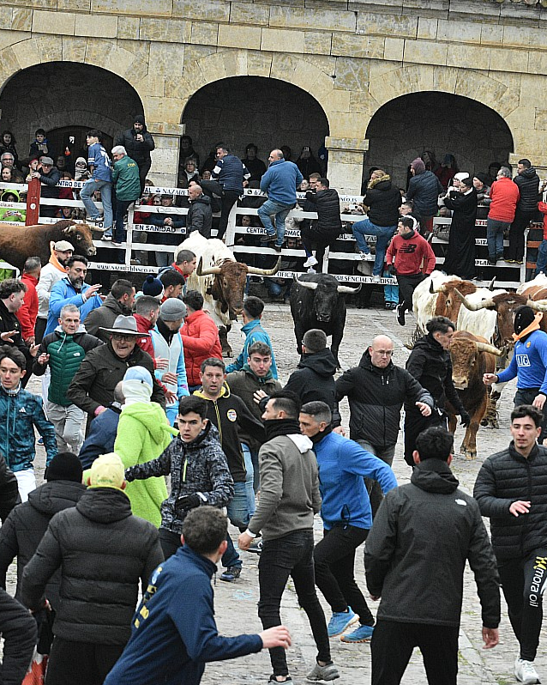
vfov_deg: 8.9
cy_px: 342
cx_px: 462
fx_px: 4373
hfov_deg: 7.1
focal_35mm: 216
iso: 2200
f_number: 6.7
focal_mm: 102
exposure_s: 1/1000
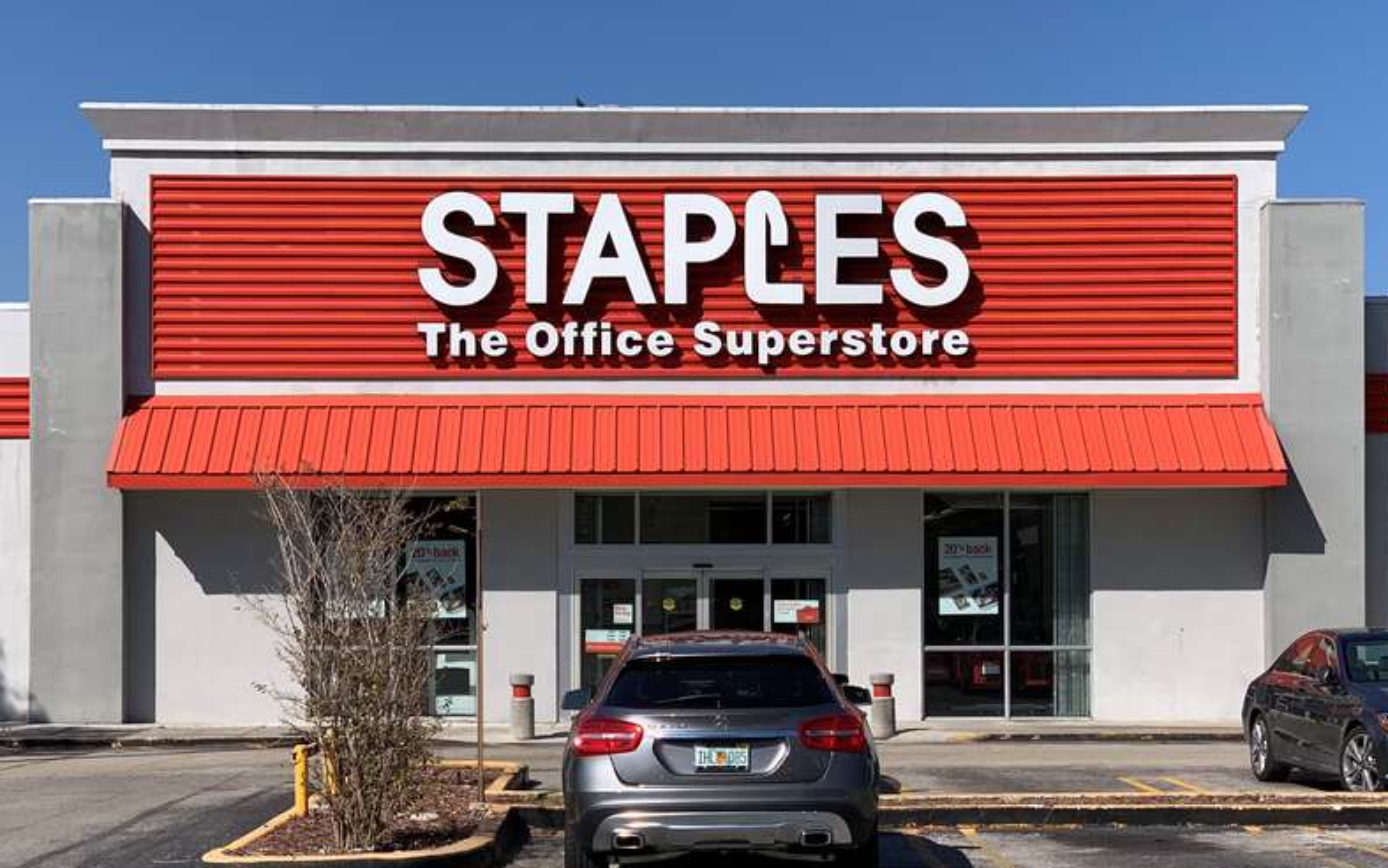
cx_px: 704
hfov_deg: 36.3
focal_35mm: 56
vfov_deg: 23.1
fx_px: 2118
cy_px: 464
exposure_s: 1/1497
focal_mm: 6
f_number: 2.4
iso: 16
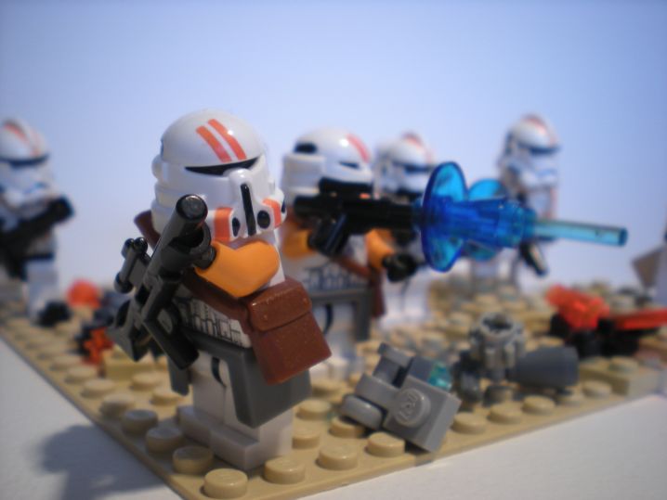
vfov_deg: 37.7
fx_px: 732
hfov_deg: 49.0
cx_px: 334
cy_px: 250
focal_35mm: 38
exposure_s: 1/69.8
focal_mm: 6.3
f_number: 3.1
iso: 82
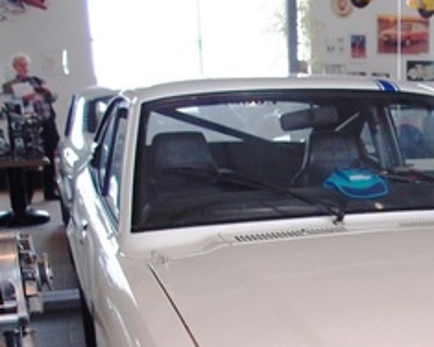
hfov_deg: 29.1
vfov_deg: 23.3
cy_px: 367
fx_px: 796
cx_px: 402
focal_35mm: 62
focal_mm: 6
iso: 160
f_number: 1.8
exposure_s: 1/60
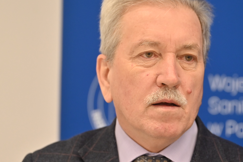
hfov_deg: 9.0
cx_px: 161
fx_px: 1546
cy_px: 86
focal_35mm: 229
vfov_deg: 6.0
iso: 1400
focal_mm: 145
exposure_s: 1/400
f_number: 2.8
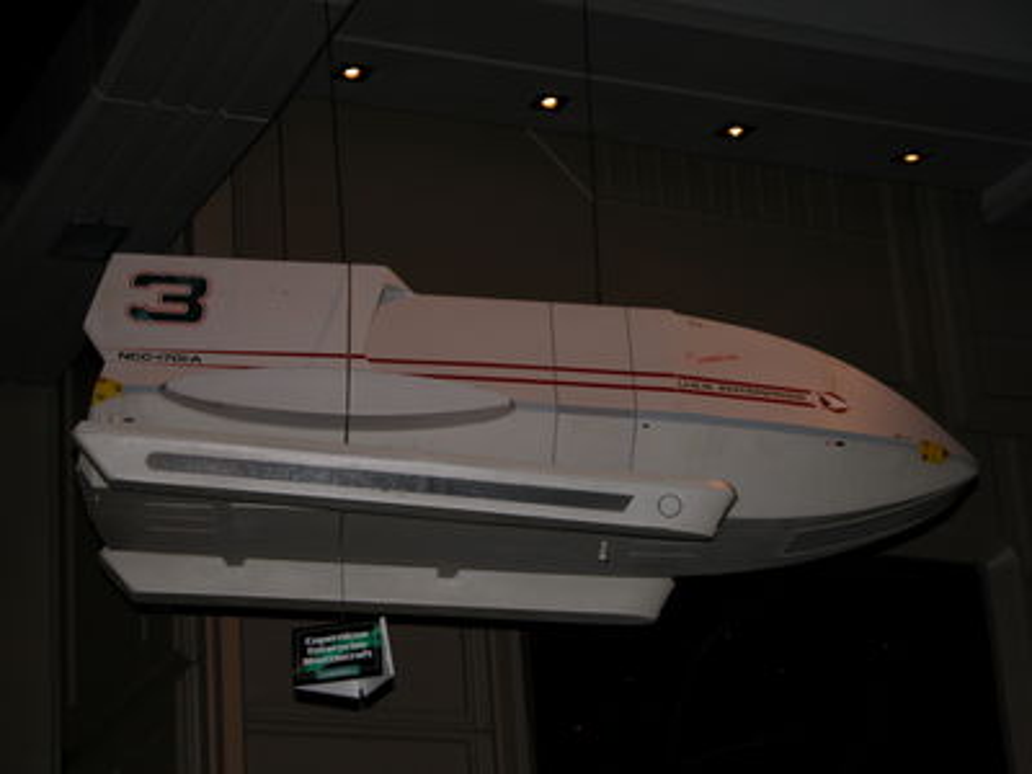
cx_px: 516
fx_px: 2743
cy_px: 387
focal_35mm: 92
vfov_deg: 16.1
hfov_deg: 21.3
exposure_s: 1/125
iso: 100
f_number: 3.6
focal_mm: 23.7
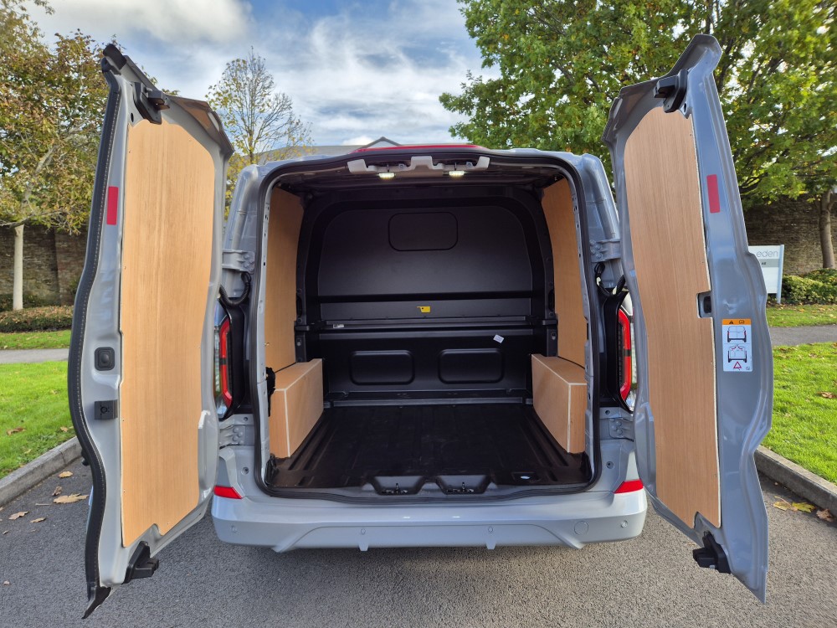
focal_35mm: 23
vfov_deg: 58.9
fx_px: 556
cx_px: 418
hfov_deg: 73.9
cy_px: 314
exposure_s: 1/920
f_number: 1.8
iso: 25
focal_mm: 5.4
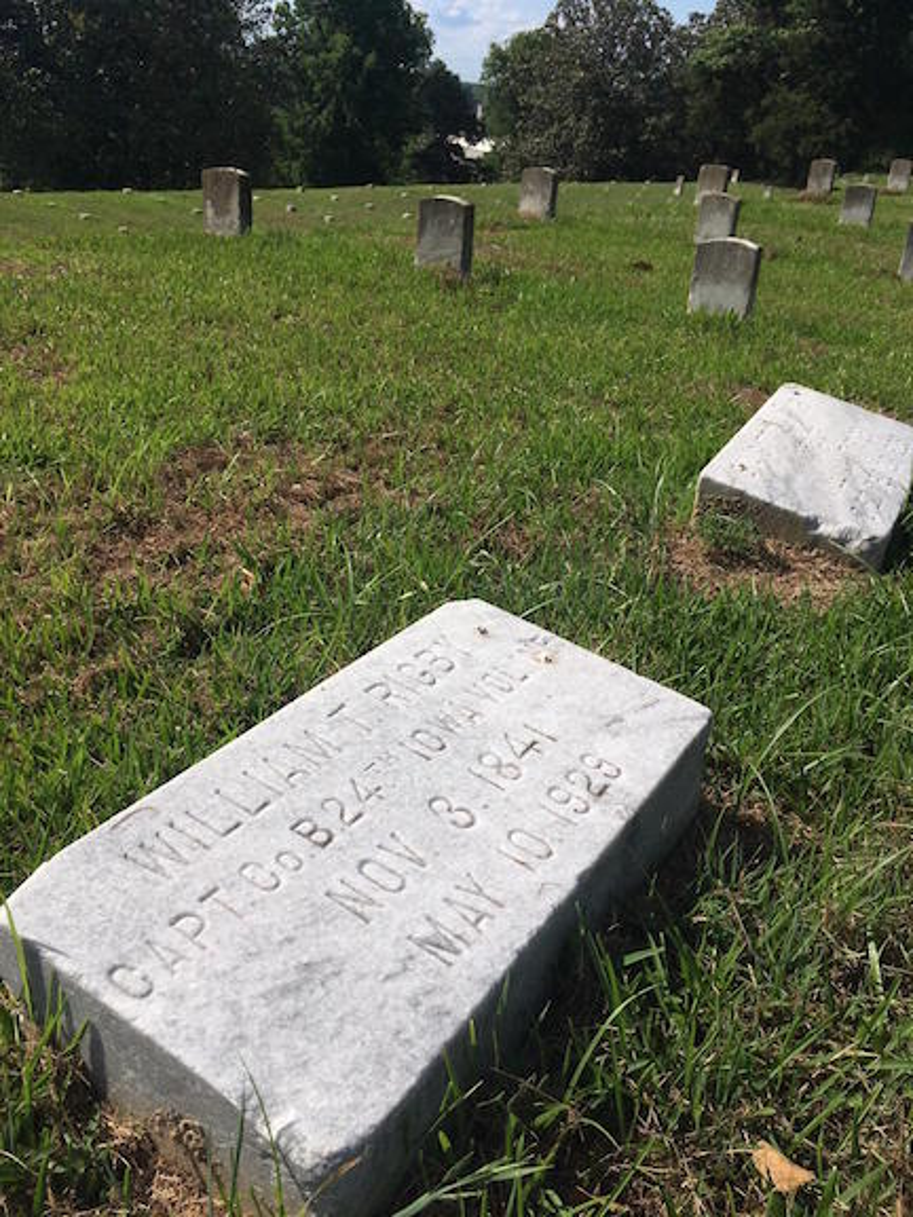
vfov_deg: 61.7
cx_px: 456
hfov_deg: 48.2
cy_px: 608
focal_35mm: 29
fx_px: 1020
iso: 25
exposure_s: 1/5495
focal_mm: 4.15
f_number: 2.2
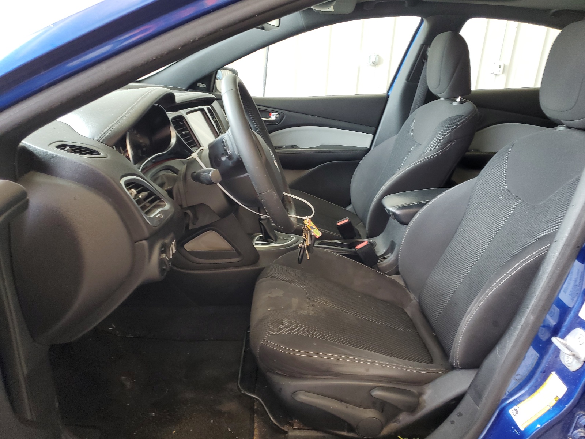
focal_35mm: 26
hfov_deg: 67.3
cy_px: 220
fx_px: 439
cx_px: 292
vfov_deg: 53.1
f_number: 1.5
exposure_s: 1/60.2
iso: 60
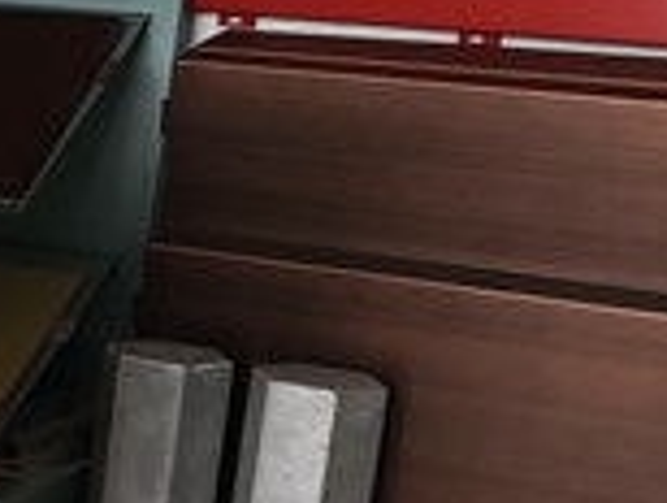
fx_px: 2026
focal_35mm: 105
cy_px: 460
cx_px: -572
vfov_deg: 14.0
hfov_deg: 15.7
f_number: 1.6
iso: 50
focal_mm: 3.95
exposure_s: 1/166
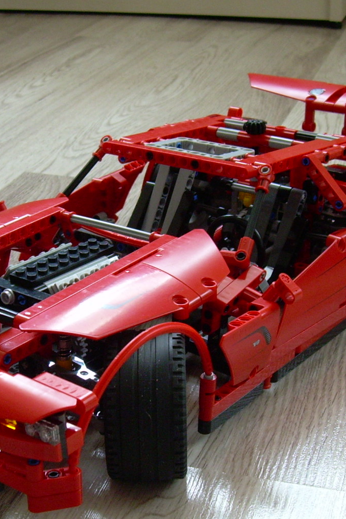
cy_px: 277
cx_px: 101
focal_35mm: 72
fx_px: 1038
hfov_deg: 18.8
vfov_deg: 28.1
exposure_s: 1/32.7
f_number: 2.9
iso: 200
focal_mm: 7.2
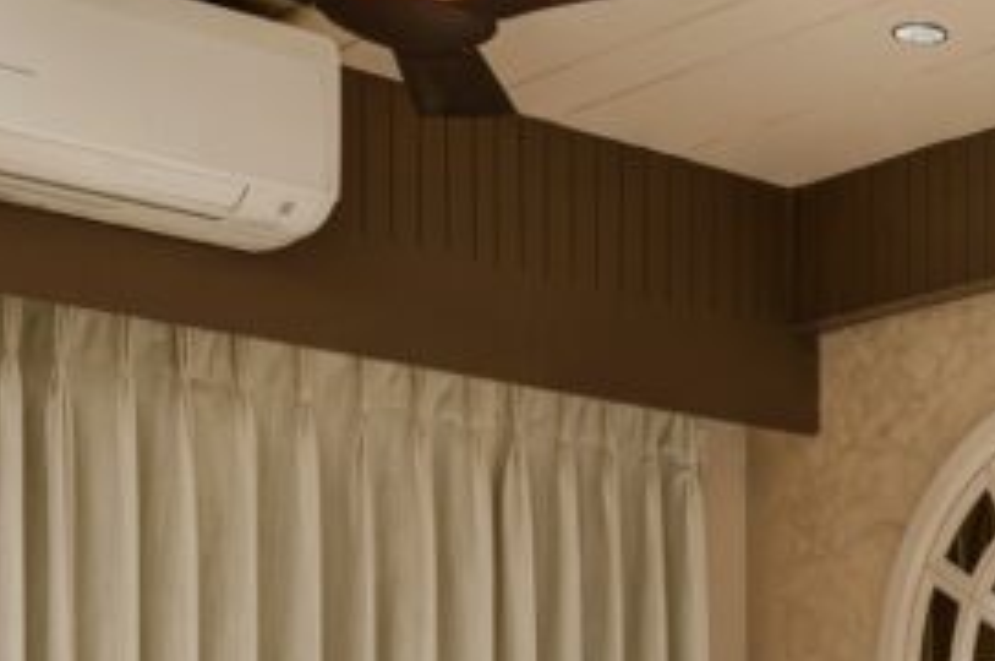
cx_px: 1197
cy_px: 955
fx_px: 2402
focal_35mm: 87
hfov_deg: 21.7
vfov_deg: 14.7
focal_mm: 23
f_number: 8
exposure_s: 1/10
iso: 200
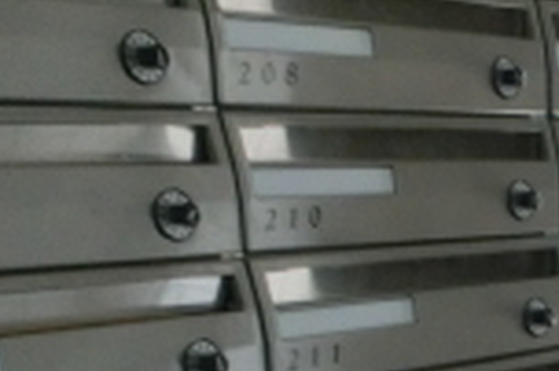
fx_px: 1629
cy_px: 793
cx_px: 1162
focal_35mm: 105
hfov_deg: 15.2
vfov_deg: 11.4
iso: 250
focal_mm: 4.24
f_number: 3
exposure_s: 1/125
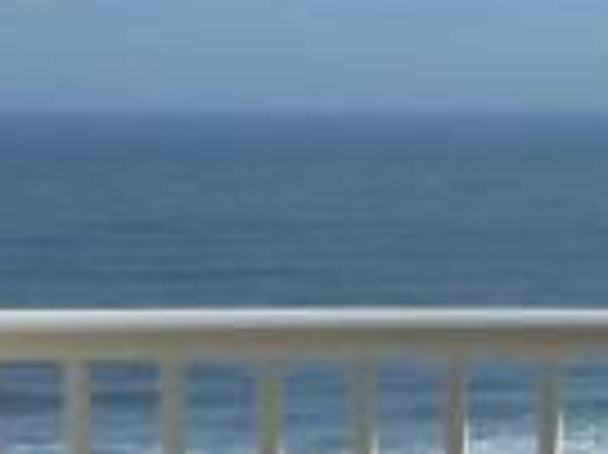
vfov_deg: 5.2
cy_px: 308
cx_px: 2108
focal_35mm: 288
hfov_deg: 6.1
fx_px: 5054
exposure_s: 1/640
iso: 80
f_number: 3.6
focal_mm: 6.8
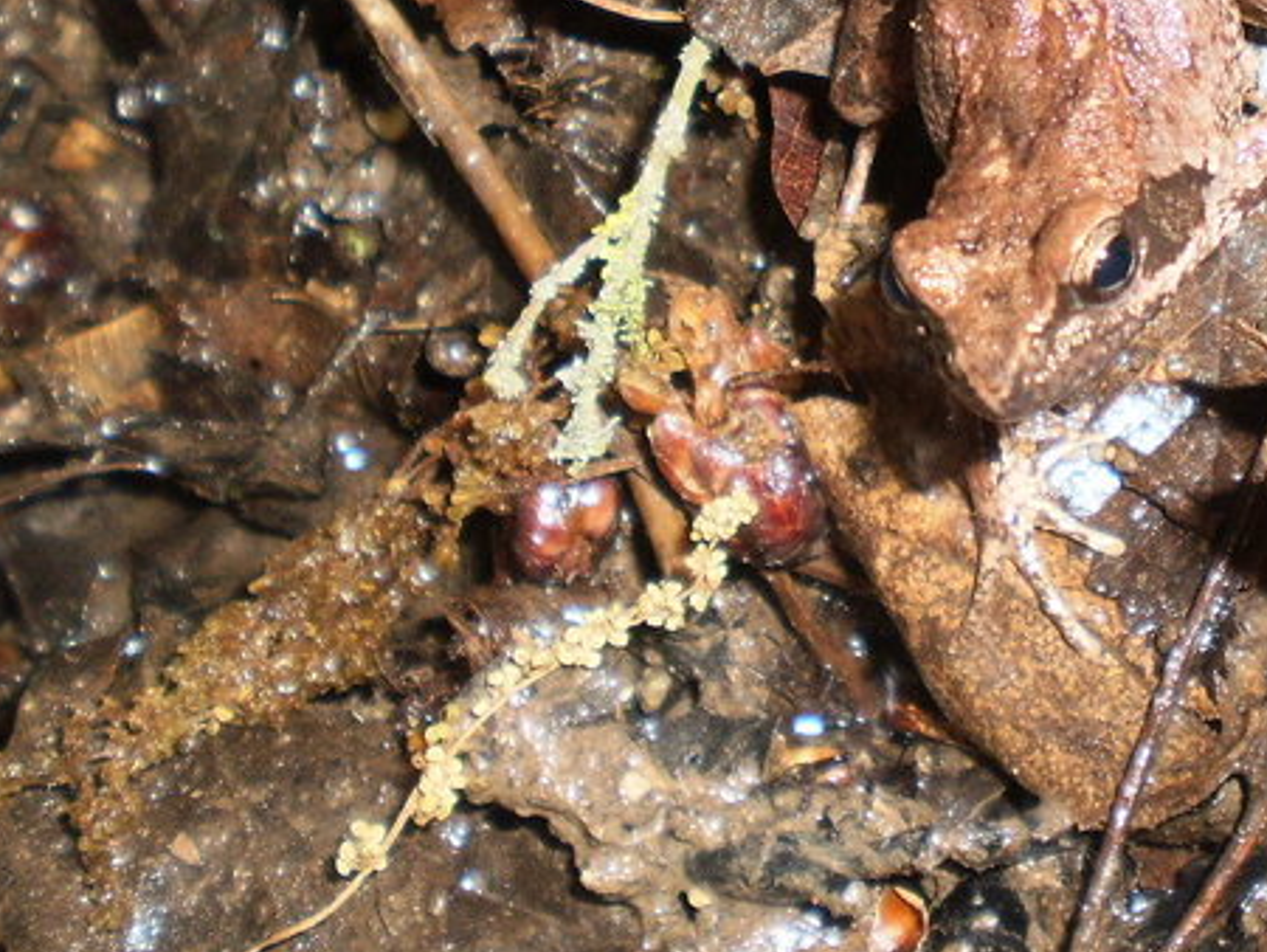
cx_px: 1011
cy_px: 248
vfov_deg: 22.8
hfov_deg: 29.6
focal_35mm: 64
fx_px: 2344
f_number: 3.1
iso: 125
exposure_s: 1/30
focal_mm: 6.3
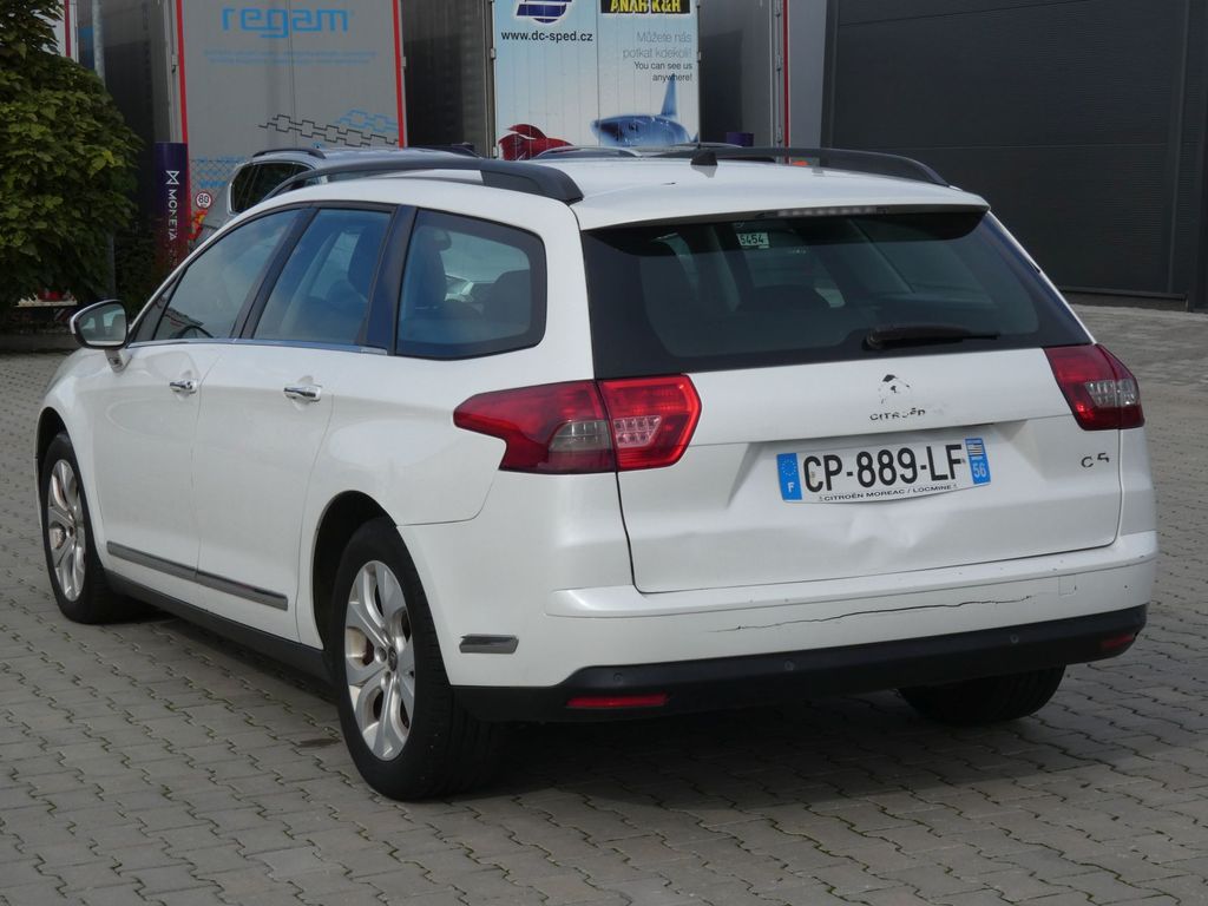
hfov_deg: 26.3
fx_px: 2582
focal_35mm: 74
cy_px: 453
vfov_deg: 19.9
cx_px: 604
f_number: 6.3
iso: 80
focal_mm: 13.3
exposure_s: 1/320
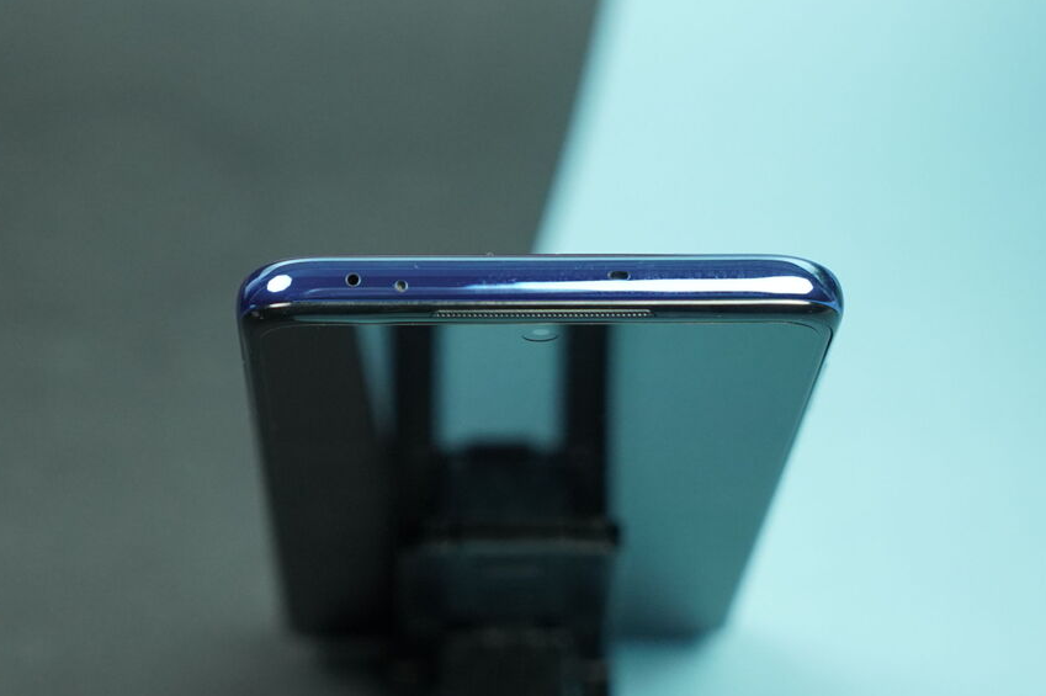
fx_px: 1742
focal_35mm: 60
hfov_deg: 33.4
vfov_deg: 22.6
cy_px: 368
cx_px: 537
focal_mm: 53
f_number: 4
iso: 2000
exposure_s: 1/320
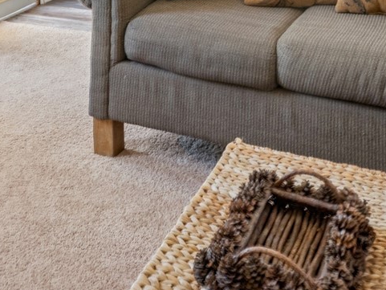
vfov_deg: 20.0
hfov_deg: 33.8
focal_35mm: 57
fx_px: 636
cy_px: -207
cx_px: 184
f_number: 11
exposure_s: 1/25
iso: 1000
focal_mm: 14
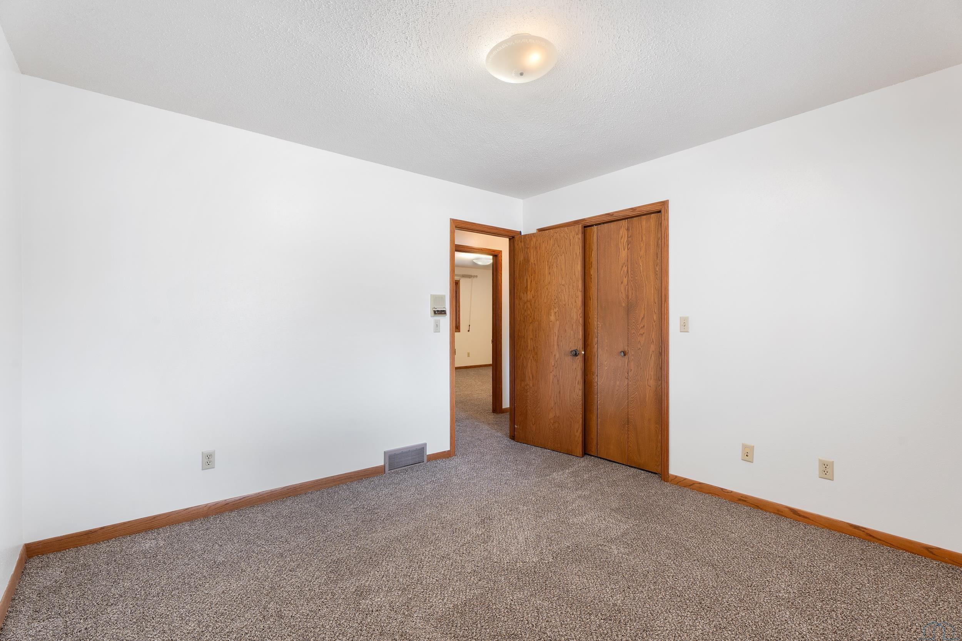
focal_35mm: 16
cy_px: 320
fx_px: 428
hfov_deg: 96.7
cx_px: 481
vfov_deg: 73.8
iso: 250
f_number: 9
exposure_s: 1
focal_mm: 16
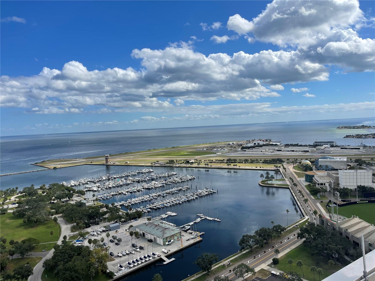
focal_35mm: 25
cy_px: 140
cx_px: 188
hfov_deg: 69.4
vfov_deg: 54.9
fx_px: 271
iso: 32
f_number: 1.6
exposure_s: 1/6579
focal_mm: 5.1
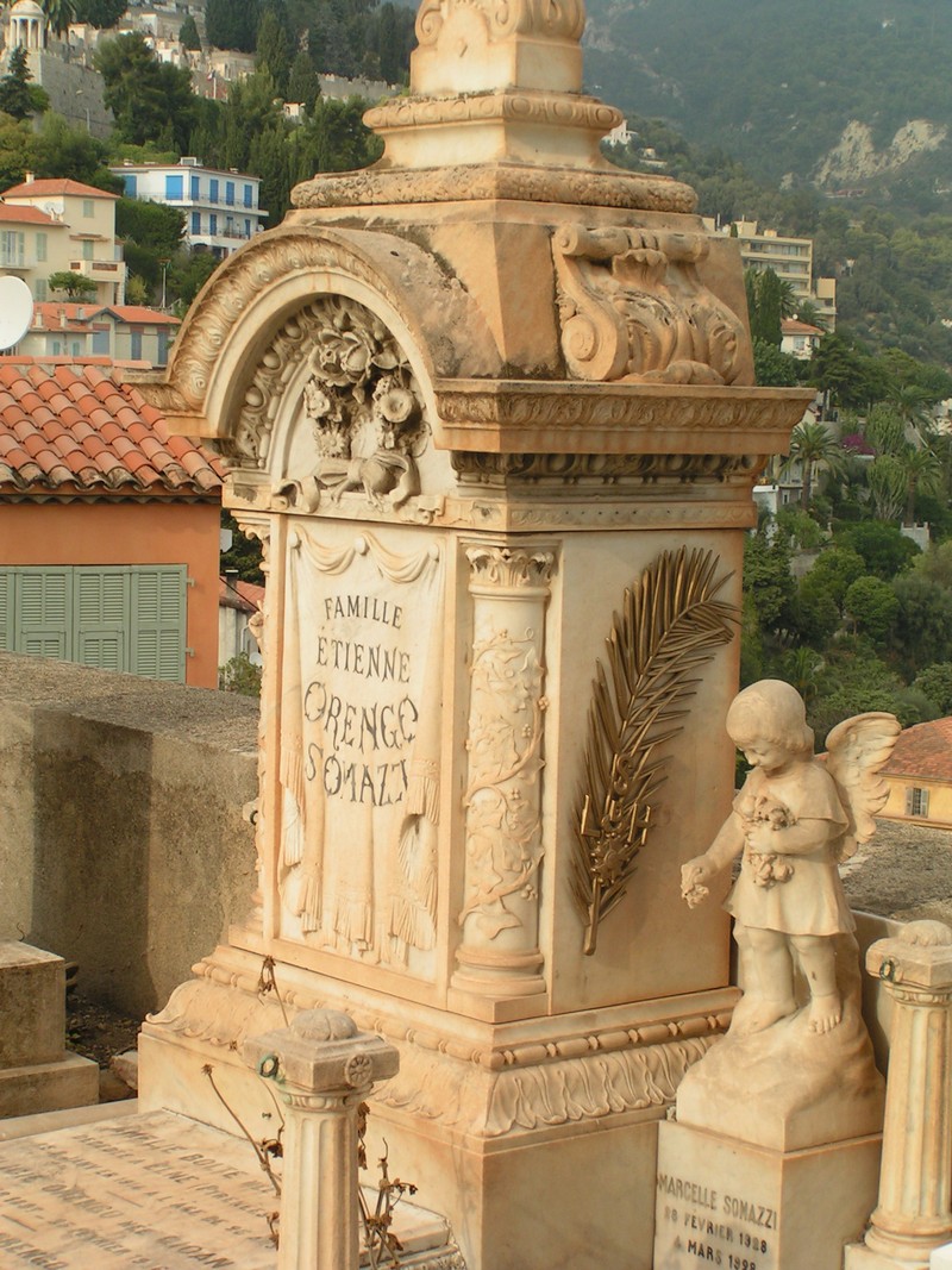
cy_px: 635
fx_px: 2751
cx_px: 476
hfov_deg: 19.6
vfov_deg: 26.0
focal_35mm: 75
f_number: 5.6
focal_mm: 11.5
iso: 50
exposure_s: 1/250
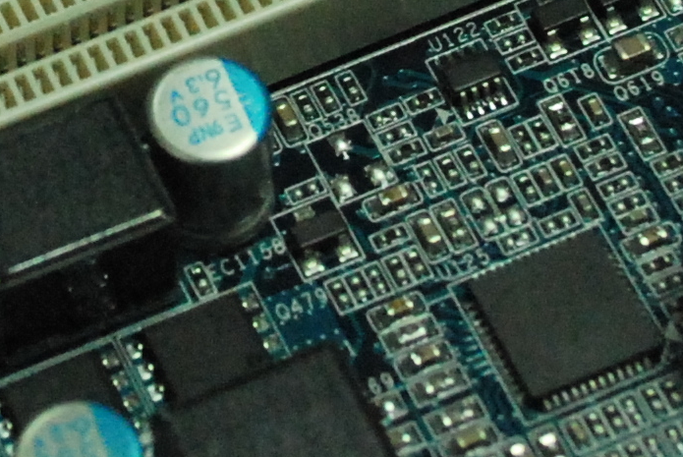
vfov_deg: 5.8
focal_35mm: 234
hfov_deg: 8.7
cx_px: -36
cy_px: -294
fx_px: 4444
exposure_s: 1/80
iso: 1600
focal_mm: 28
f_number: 5.6
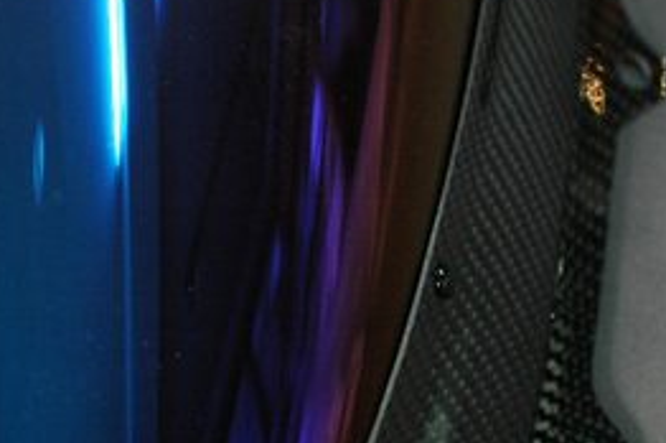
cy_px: 191
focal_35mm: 161
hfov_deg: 12.6
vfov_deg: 8.5
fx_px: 2966
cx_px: -15
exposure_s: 1/30
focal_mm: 35
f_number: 2.2
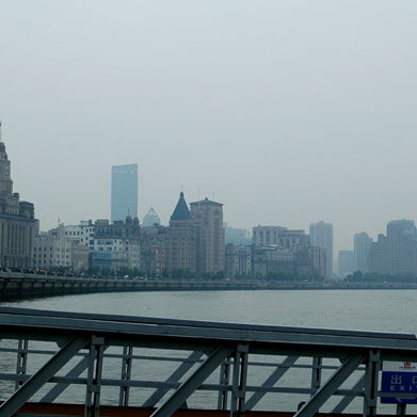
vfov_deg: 23.7
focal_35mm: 73
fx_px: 995
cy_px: 182
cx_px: 238
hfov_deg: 23.7
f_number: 11
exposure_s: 1/400
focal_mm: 28
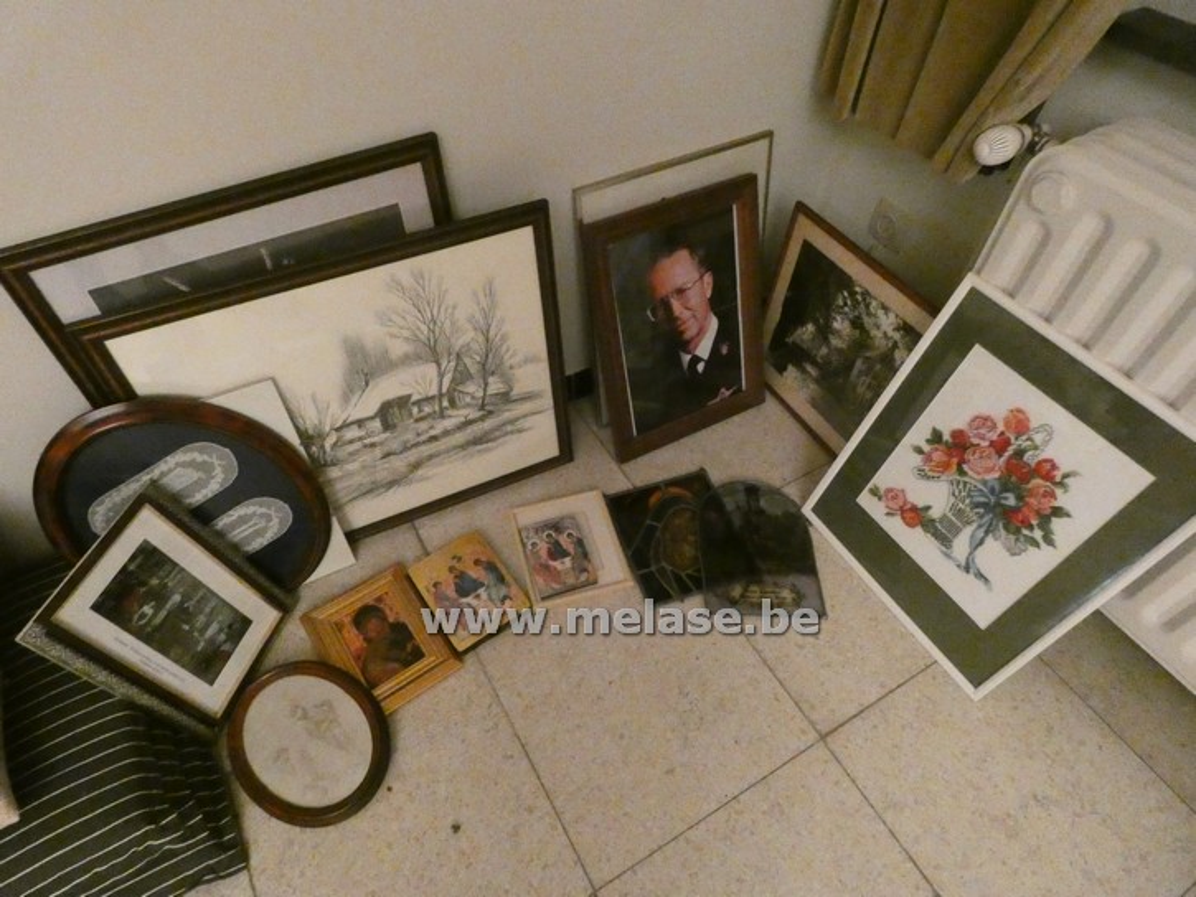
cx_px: 598
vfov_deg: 66.0
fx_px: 691
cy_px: 448
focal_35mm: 20
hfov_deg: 81.7
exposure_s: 1/125
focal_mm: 3.6
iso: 2500
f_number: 2.8
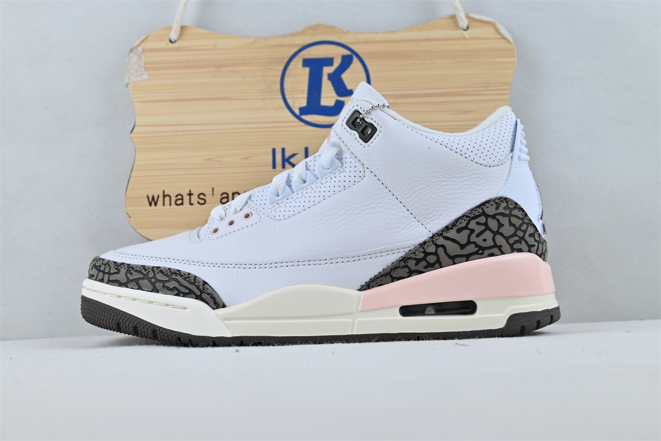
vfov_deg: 29.4
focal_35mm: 46
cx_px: 330
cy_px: 220
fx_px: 840
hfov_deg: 43.0
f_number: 4.8
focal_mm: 30.5
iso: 100
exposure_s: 1/80
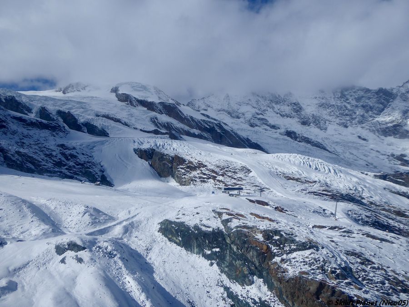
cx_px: 204
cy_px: 154
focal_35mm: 25
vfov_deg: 54.9
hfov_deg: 69.4
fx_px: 295
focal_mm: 4.3
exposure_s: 1/2000
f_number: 3.3
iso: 80
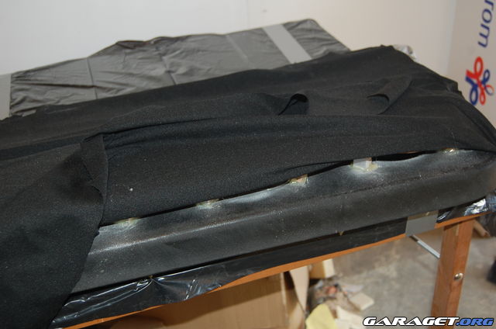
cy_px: 164
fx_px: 619
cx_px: 248
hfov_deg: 43.7
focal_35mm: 45
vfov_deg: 29.7
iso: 400
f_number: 4.2
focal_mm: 30
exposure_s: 1/60
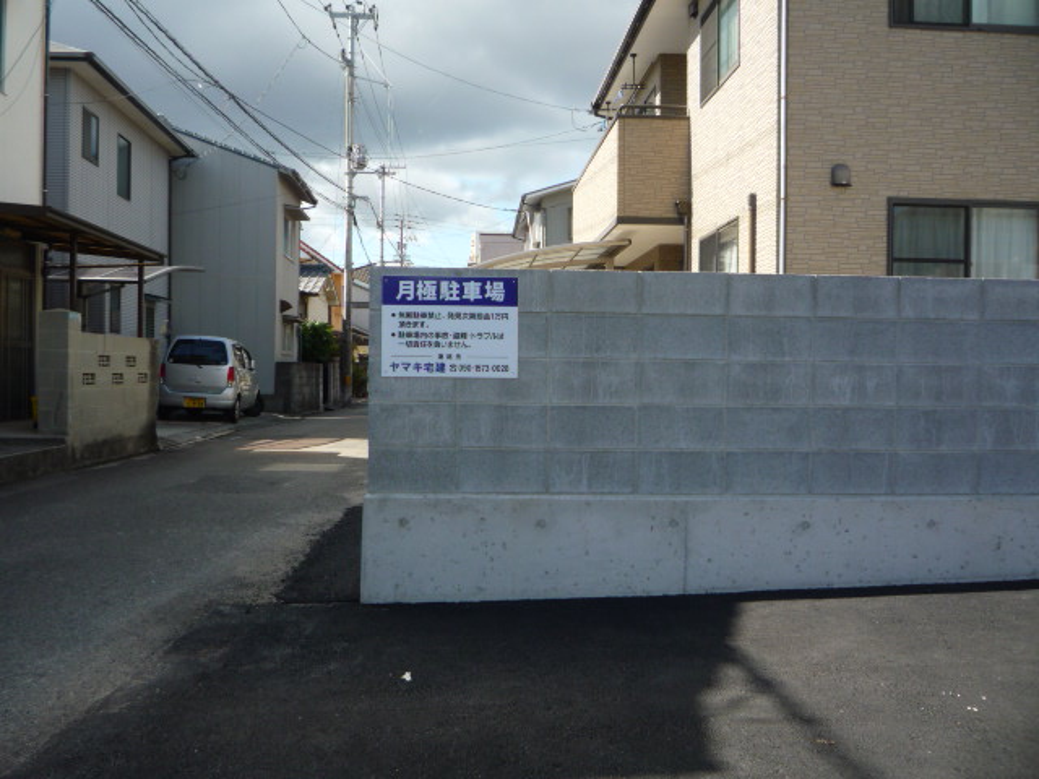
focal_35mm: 30
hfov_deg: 60.0
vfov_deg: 46.8
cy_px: 390
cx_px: 520
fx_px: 900
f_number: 4
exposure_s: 1/320
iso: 100
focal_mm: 5.2
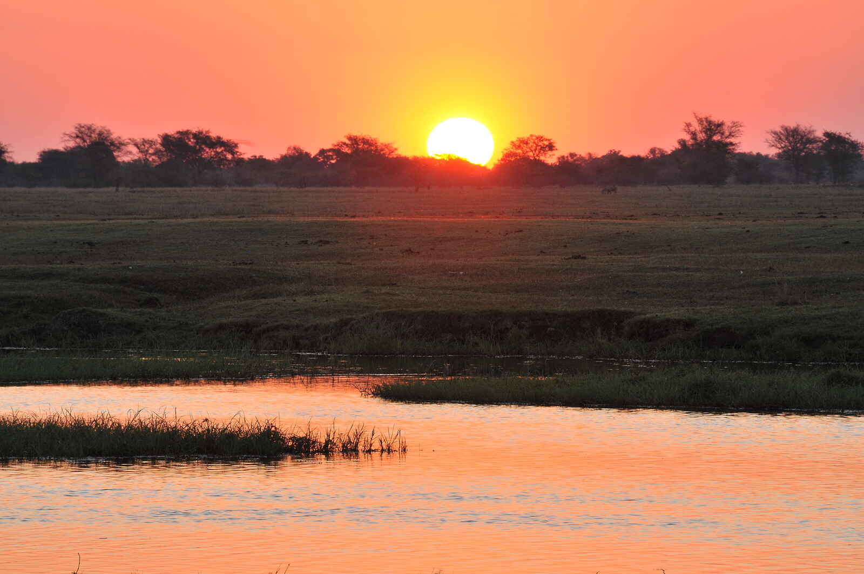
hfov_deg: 6.9
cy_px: 287
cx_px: 432
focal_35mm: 300
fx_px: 7192
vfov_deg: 4.6
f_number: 16
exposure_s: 1/30
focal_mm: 200
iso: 400
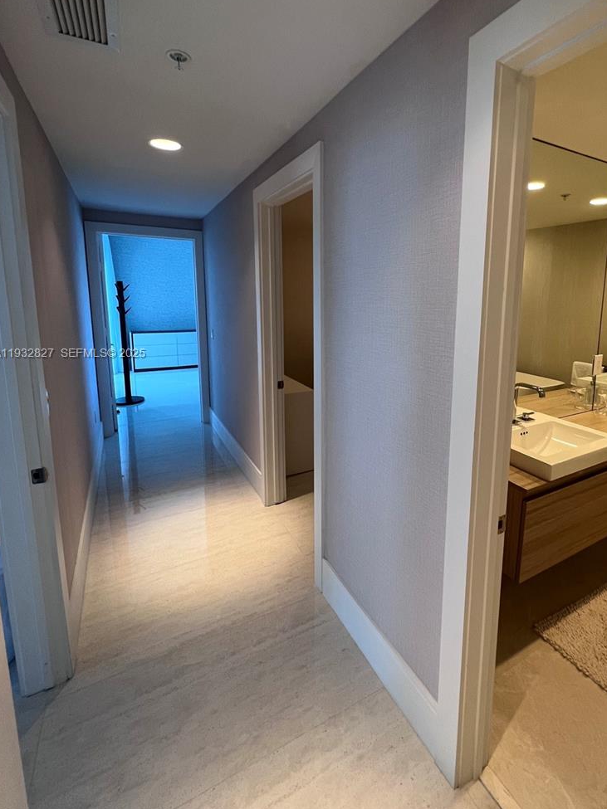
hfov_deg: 77.2
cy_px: 354
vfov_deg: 94.0
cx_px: 365
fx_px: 374
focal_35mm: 16
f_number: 1.8
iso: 160
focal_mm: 1.57
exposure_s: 1/120
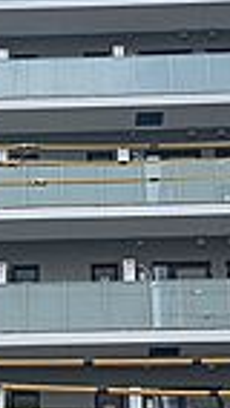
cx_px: 60
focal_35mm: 96
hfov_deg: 12.6
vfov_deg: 22.2
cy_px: 218
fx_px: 1040
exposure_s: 1/1531
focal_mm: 5.7
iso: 50
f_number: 1.5
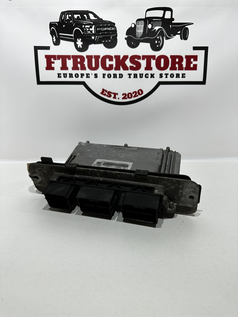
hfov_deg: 56.8
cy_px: 158
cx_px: 119
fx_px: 220
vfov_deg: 71.6
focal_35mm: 24
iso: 100
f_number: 1.78
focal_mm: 6.86
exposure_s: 1/100
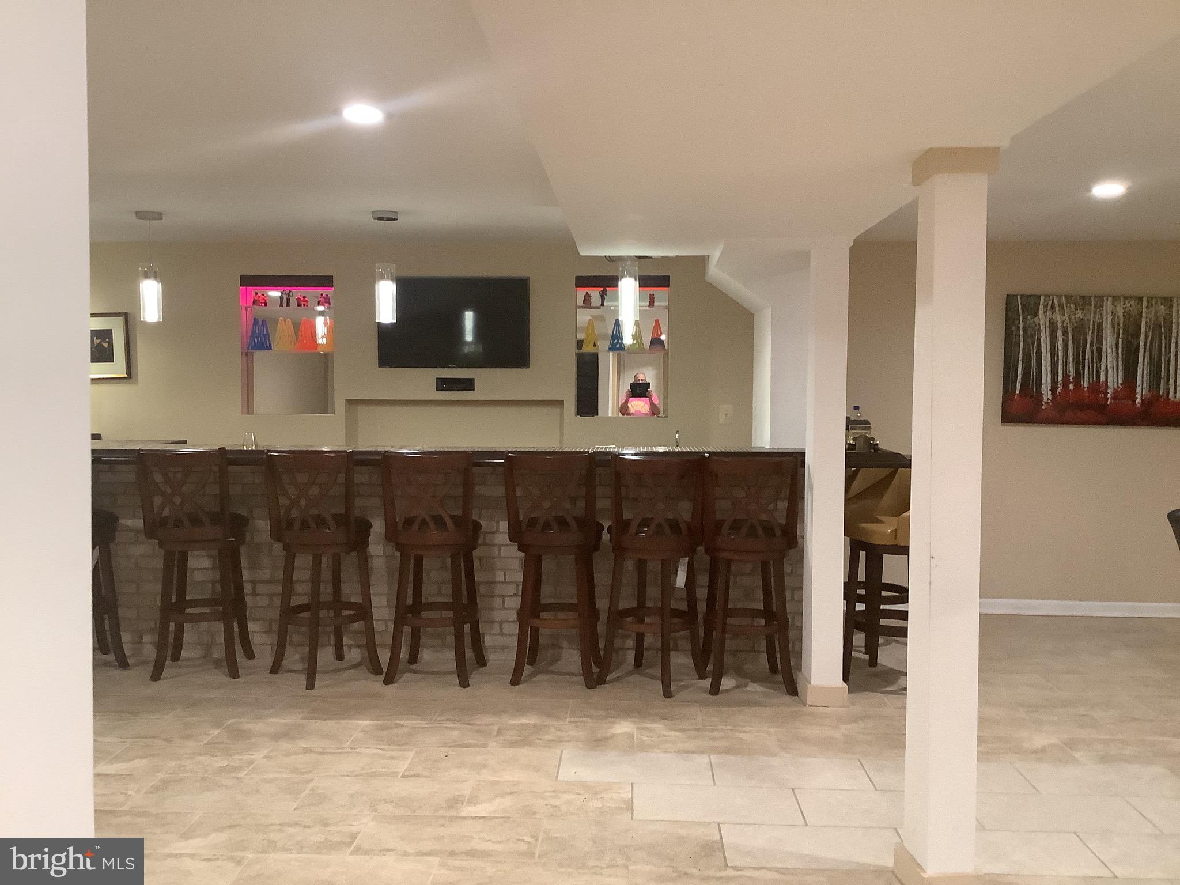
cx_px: 590
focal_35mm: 31
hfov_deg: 58.4
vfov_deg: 45.4
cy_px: 442
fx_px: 1057
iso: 320
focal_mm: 3.3
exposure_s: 1/40
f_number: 2.4
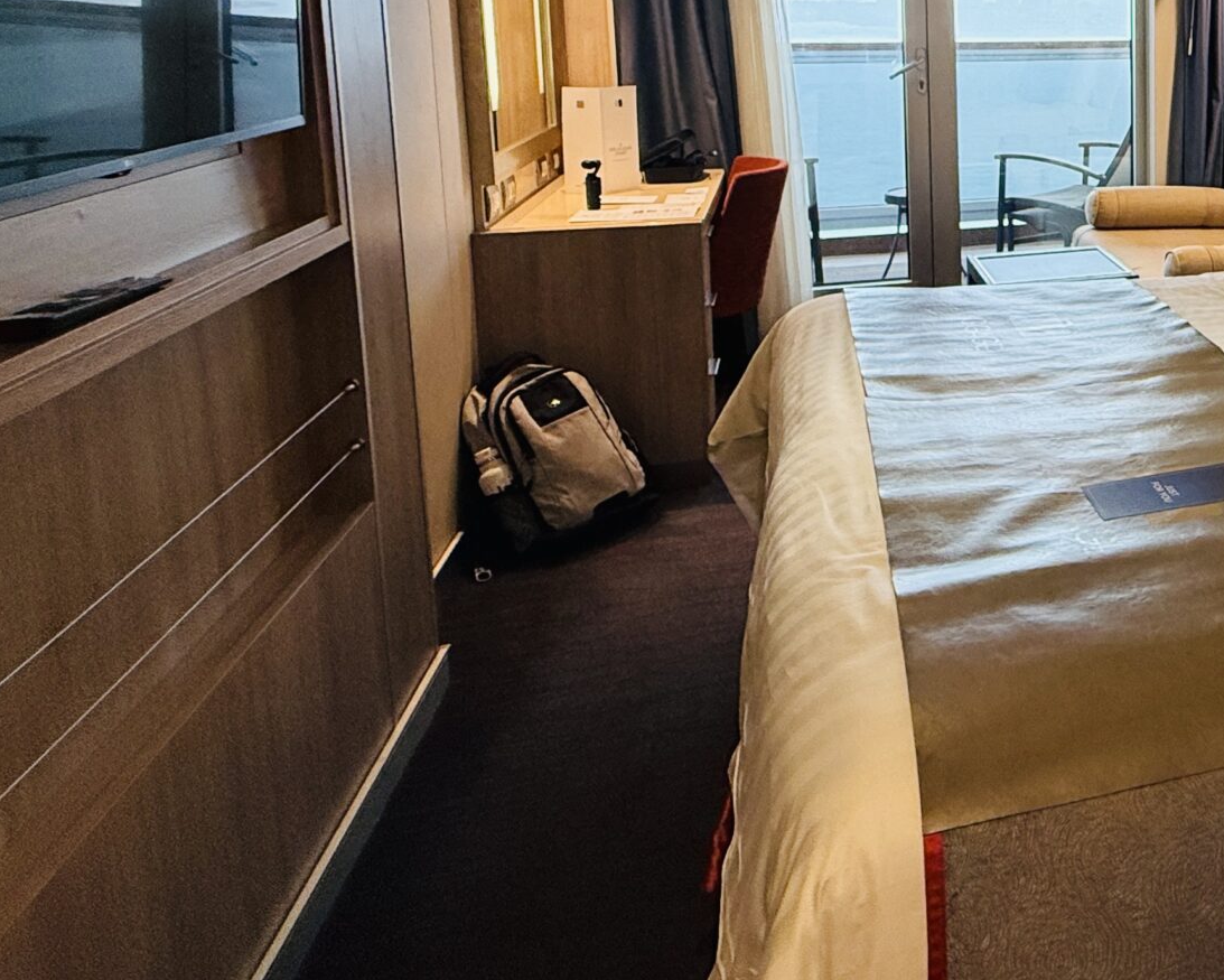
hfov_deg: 45.4
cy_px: 139
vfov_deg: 42.8
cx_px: 1268
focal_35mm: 32
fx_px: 1160
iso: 250
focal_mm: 2.22
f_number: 2.2
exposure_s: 1/120
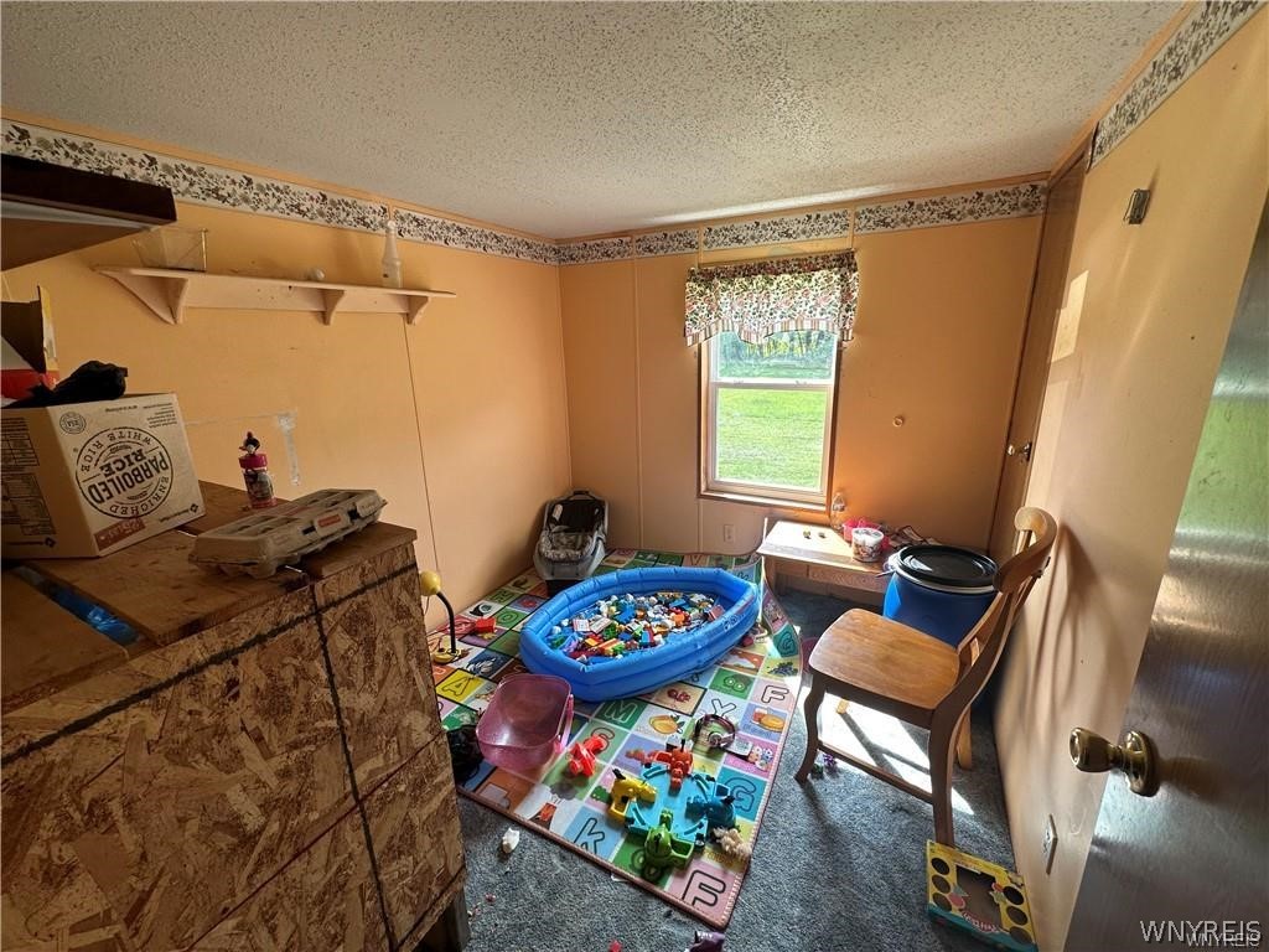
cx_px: 634
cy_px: 476
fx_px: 513
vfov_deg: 85.7
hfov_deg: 102.1
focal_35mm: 14
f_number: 2.2
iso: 64
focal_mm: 2.22
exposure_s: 1/99
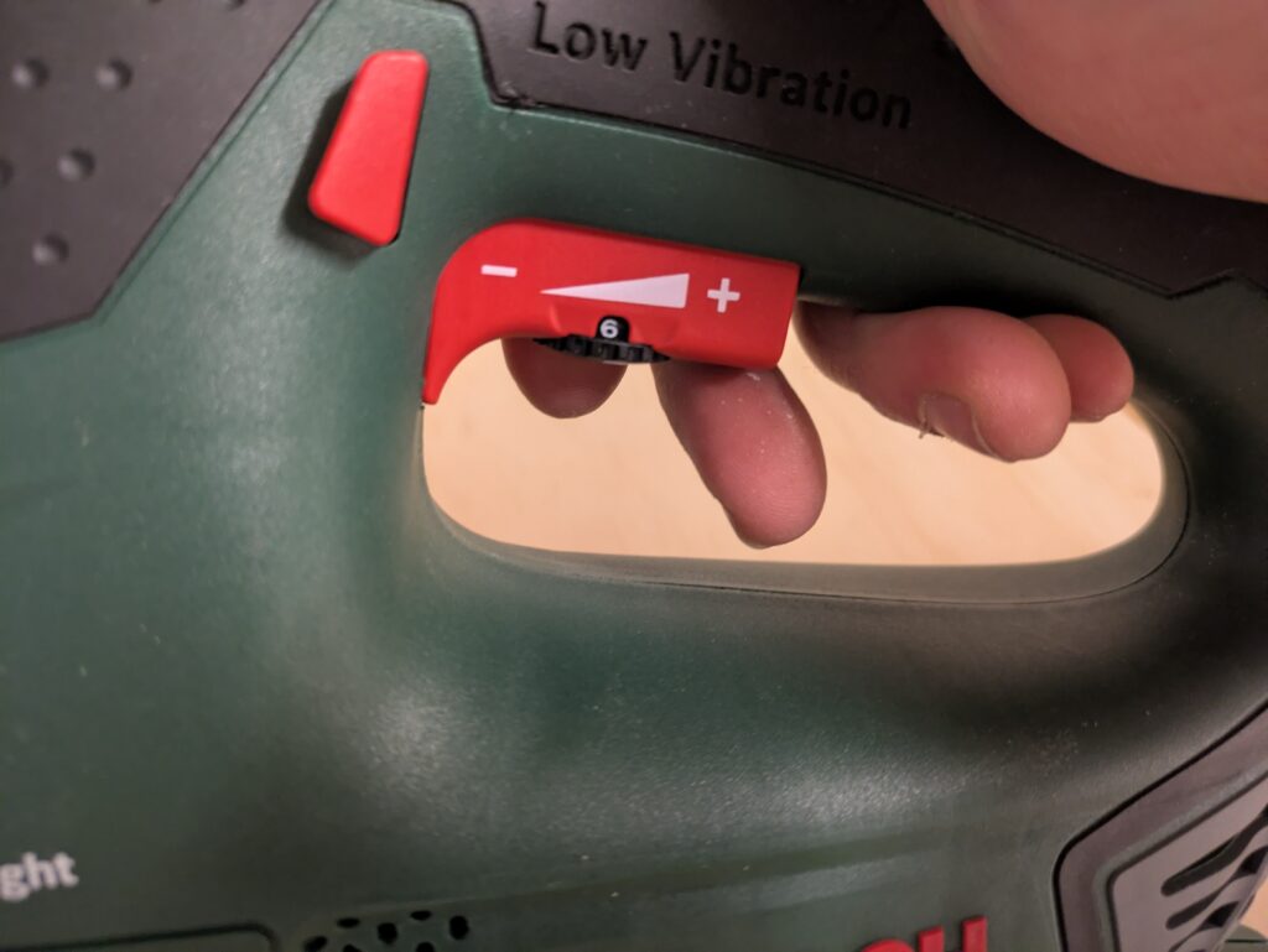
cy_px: 476
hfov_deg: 69.4
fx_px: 916
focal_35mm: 25
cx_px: 634
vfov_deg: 54.9
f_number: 1.89
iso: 614
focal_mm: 5.43
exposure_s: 1/25
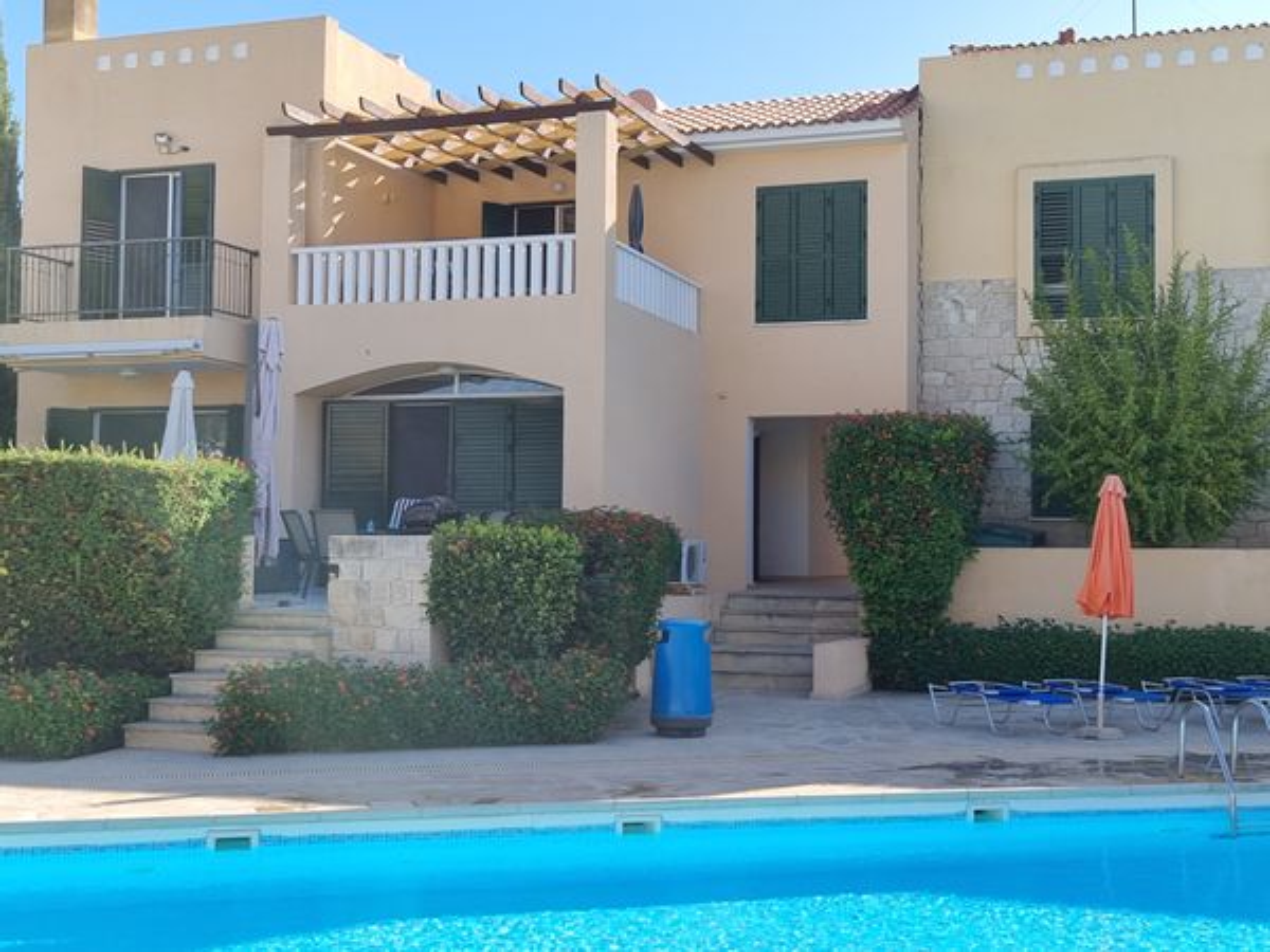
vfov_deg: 53.1
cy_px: 476
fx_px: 954
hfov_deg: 67.3
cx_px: 635
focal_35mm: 26
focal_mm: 5.4
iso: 50
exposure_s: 1/1751
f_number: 1.8
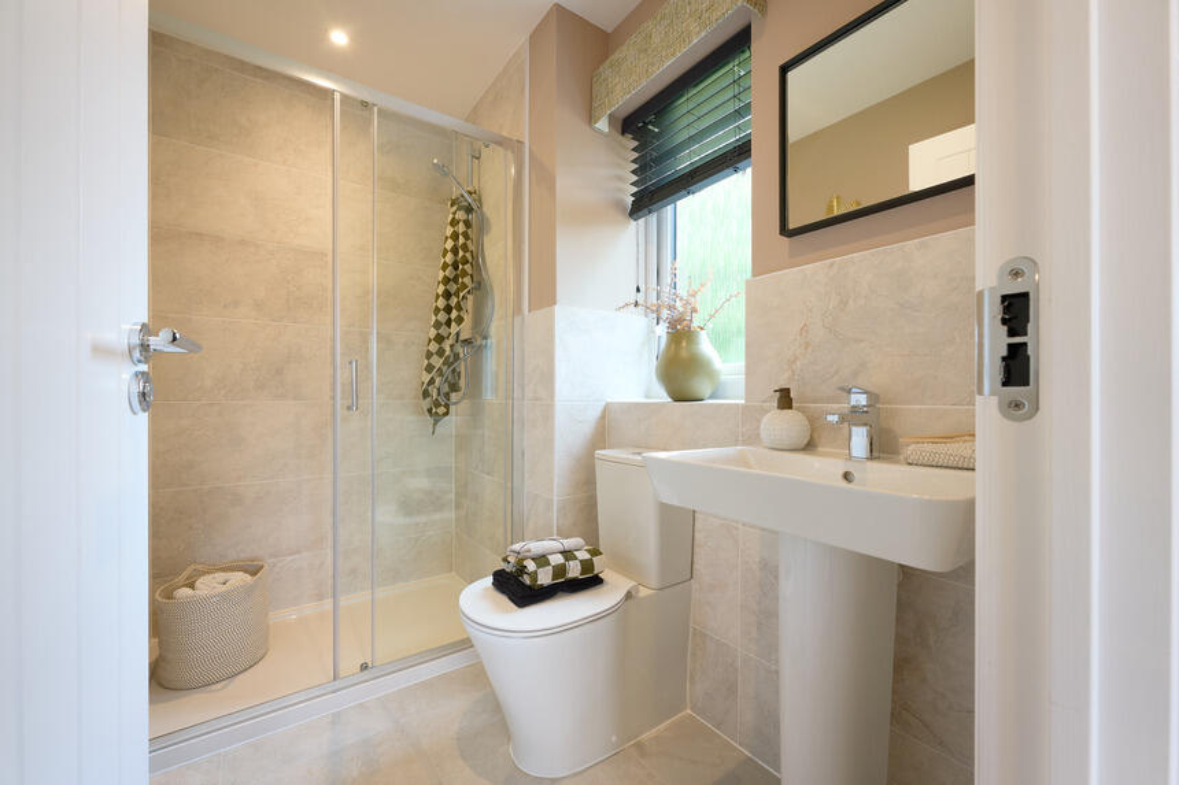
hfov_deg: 104.3
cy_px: 392
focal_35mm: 14
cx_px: 590
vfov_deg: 81.2
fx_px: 458
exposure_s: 1/3
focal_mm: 14
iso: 100
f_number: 10
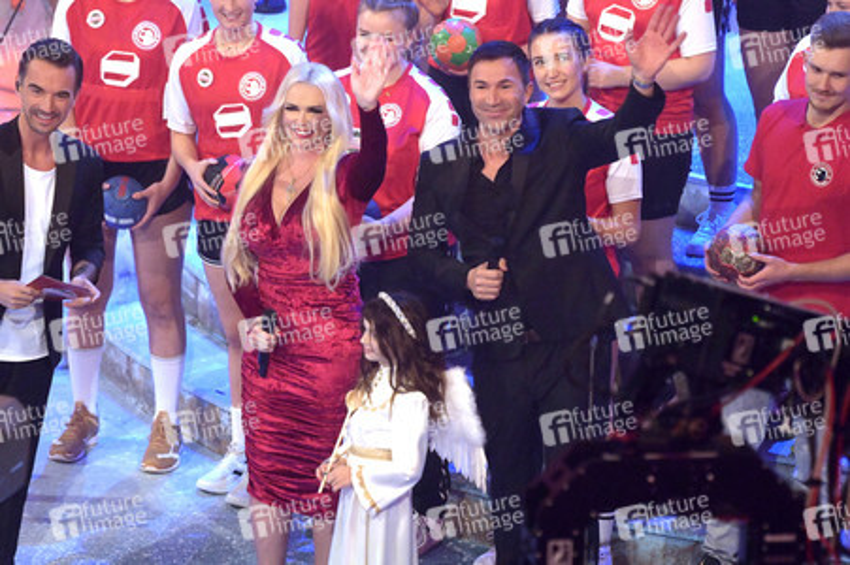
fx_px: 8494
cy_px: 282
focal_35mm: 360
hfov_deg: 5.7
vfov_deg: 3.8
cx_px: 425
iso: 12800
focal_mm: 360
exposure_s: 1/400
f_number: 5.6
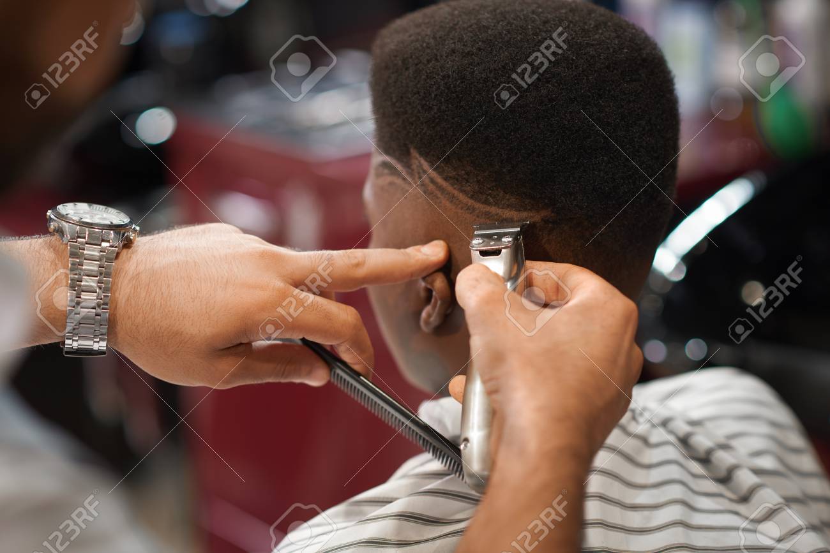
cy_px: 276
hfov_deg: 23.9
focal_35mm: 85
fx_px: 1960
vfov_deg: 16.1
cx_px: 415
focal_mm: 85
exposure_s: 1/250
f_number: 2.8
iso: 100
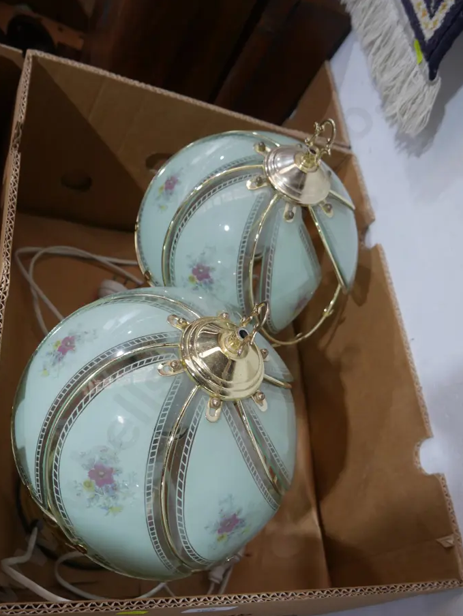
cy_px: 324
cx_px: 204
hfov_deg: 41.8
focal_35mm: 34
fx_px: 606
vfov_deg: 53.9
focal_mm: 15
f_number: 3.6
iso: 800
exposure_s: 1/60
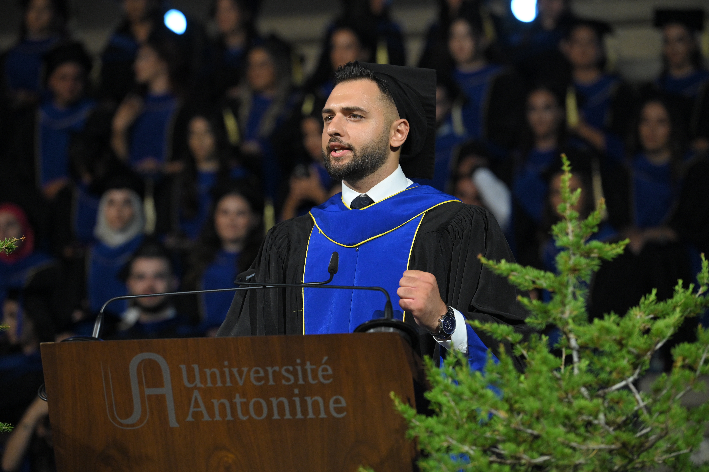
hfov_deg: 11.4
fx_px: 3543
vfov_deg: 7.6
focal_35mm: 180
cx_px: 354
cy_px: 236
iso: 3200
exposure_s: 1/800
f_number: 4
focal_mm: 180
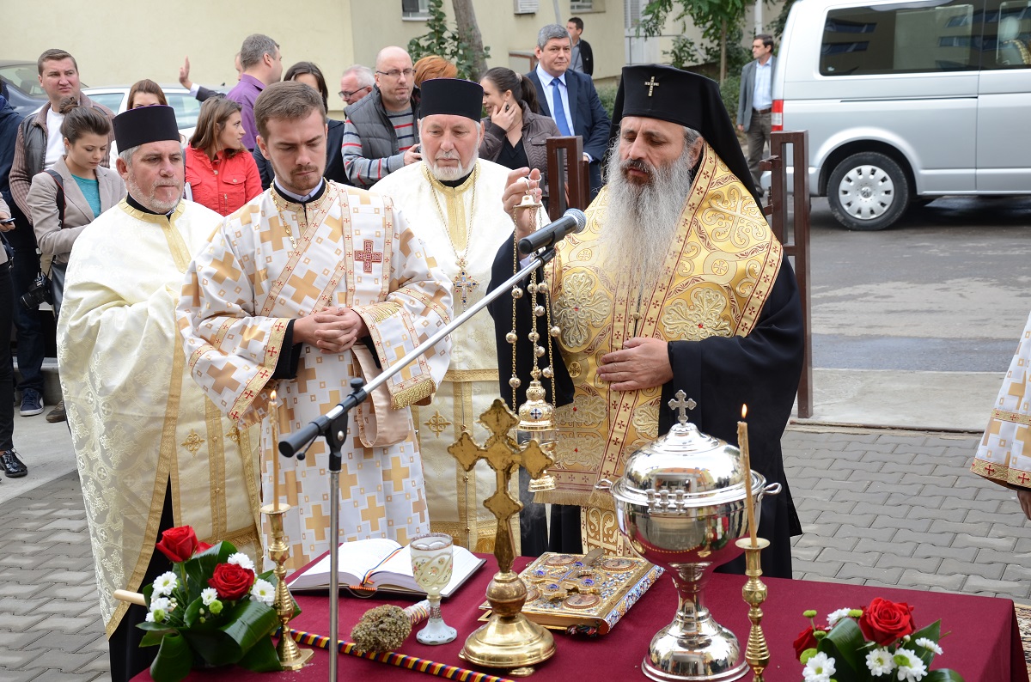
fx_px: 1800
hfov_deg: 32.0
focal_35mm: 63
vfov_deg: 21.5
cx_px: 516
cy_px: 341
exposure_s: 1/100
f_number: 6.3
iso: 160
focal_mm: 42
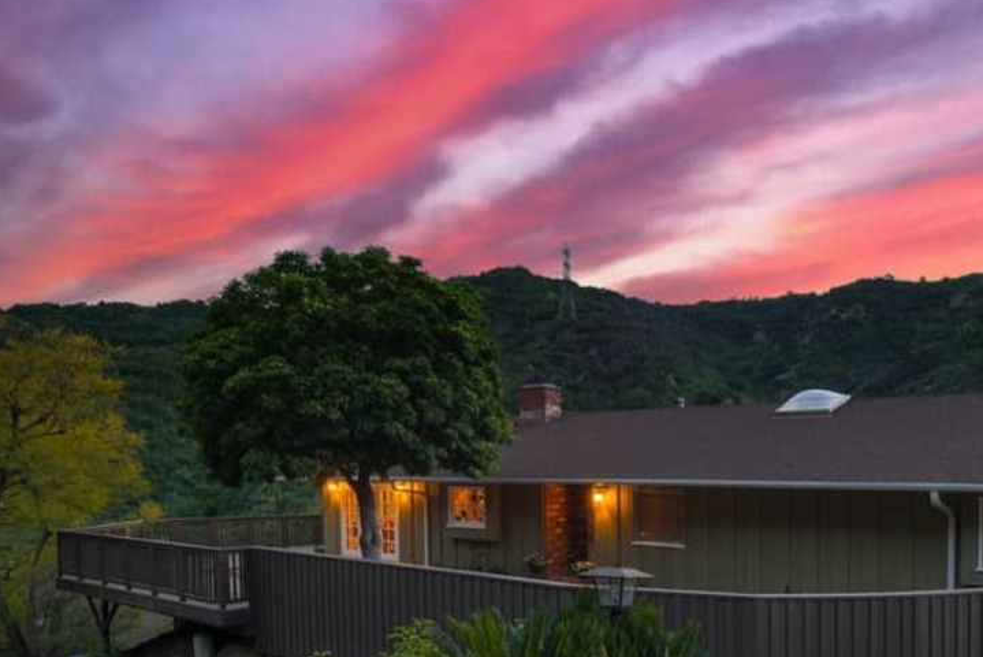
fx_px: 738
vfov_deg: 47.9
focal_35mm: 27
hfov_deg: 65.7
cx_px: 648
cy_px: 309
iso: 320
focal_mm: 18
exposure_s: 1/10
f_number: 18
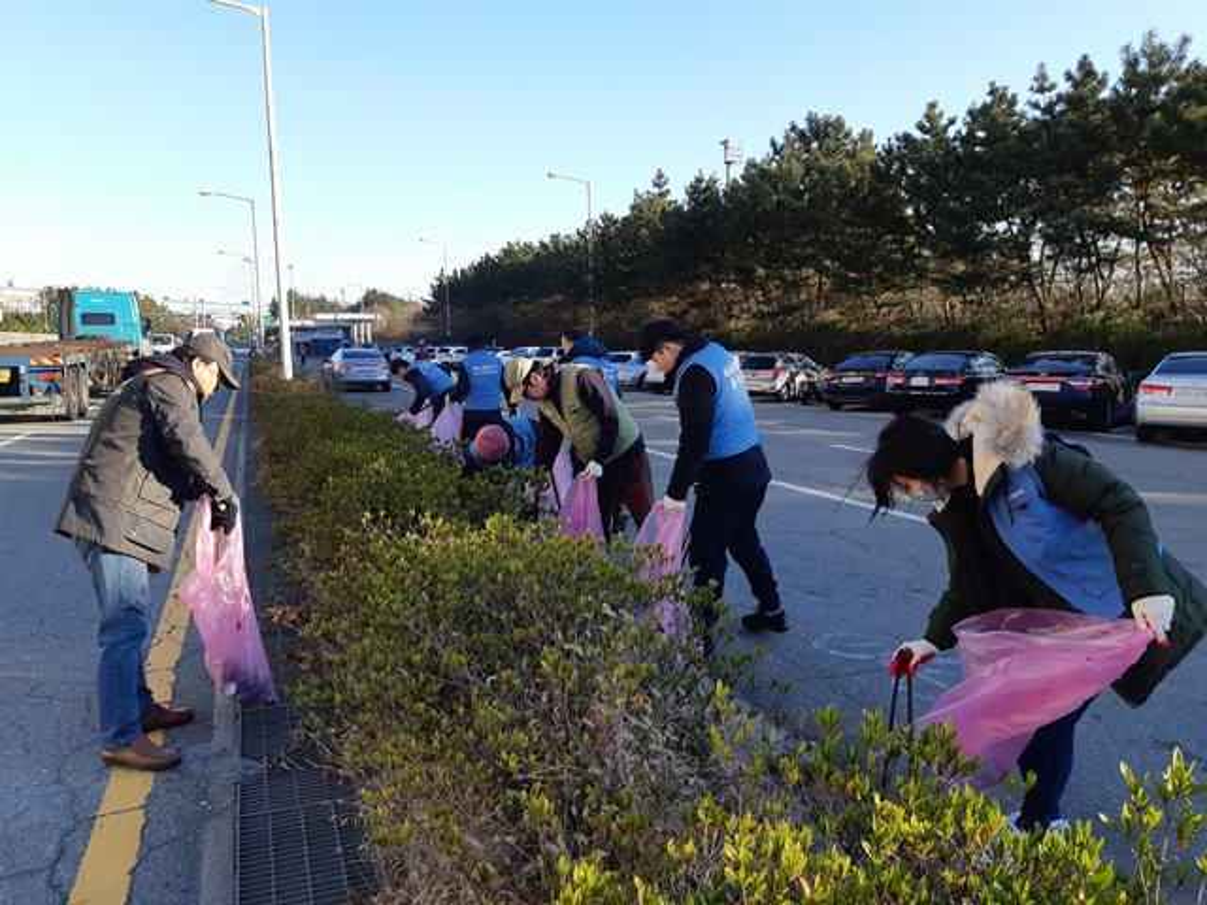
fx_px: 907
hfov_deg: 67.3
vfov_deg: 53.1
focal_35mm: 26
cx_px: 604
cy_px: 452
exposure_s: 1/639
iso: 40
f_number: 1.7
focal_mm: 3.93
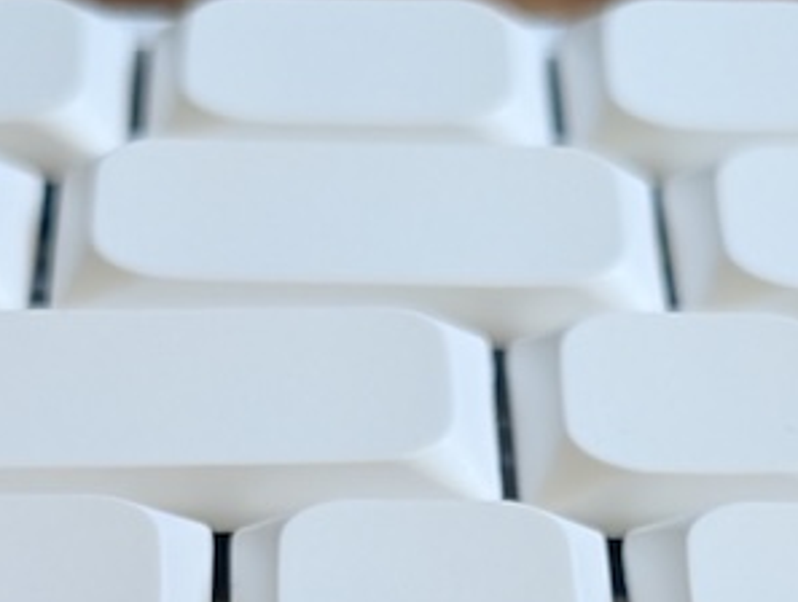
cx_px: 373
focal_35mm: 169
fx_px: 3904
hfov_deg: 11.7
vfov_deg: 8.6
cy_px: 894
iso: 191
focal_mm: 6.9
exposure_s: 1/120
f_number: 1.68
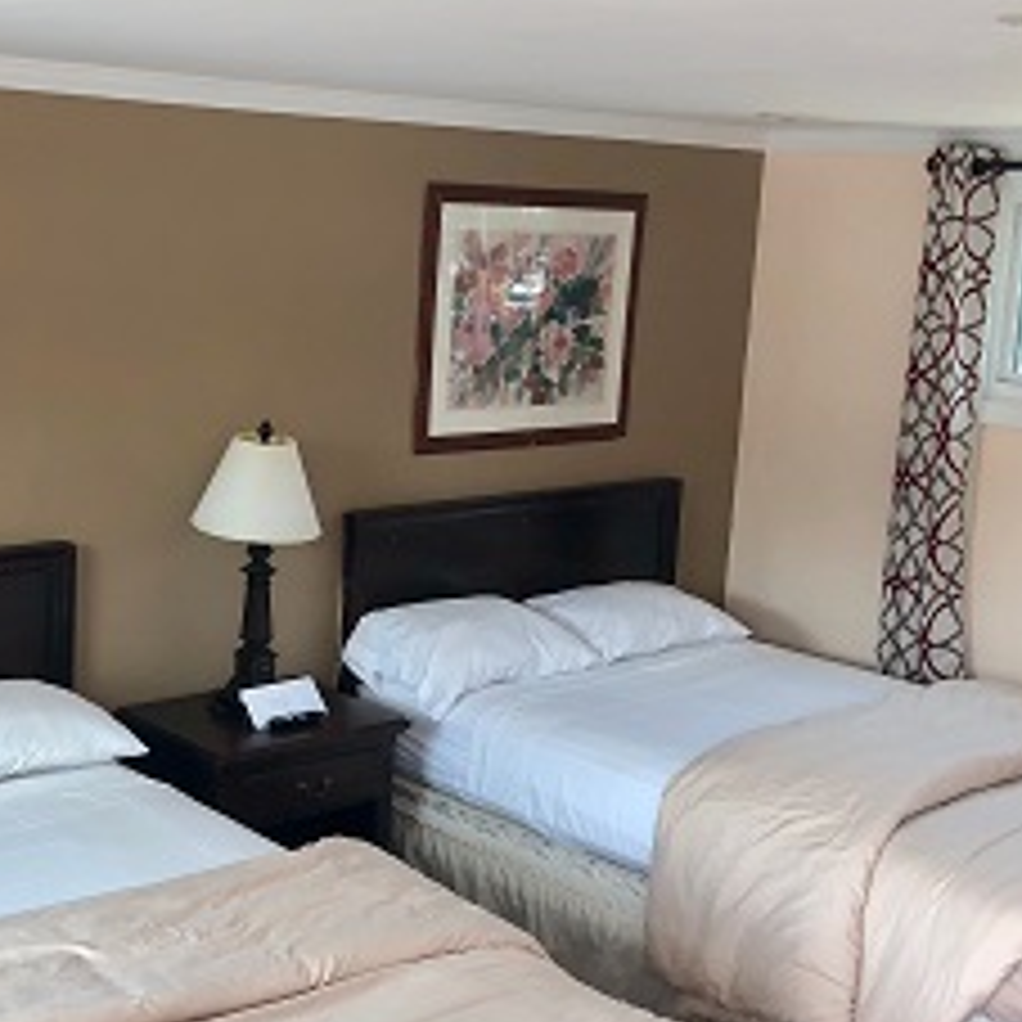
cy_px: 525
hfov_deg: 34.1
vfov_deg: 34.7
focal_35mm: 49
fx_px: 1637
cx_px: 275
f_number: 1.8
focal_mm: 3.99
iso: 50
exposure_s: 1/120
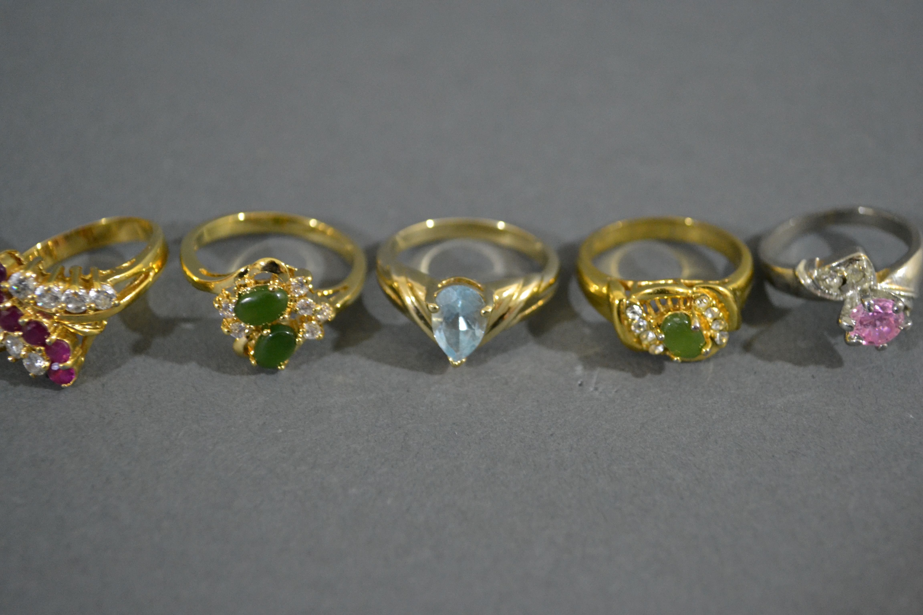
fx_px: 1384
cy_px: 308
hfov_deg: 36.9
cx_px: 462
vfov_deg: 25.1
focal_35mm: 54
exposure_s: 1/15
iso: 2000
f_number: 5
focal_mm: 36
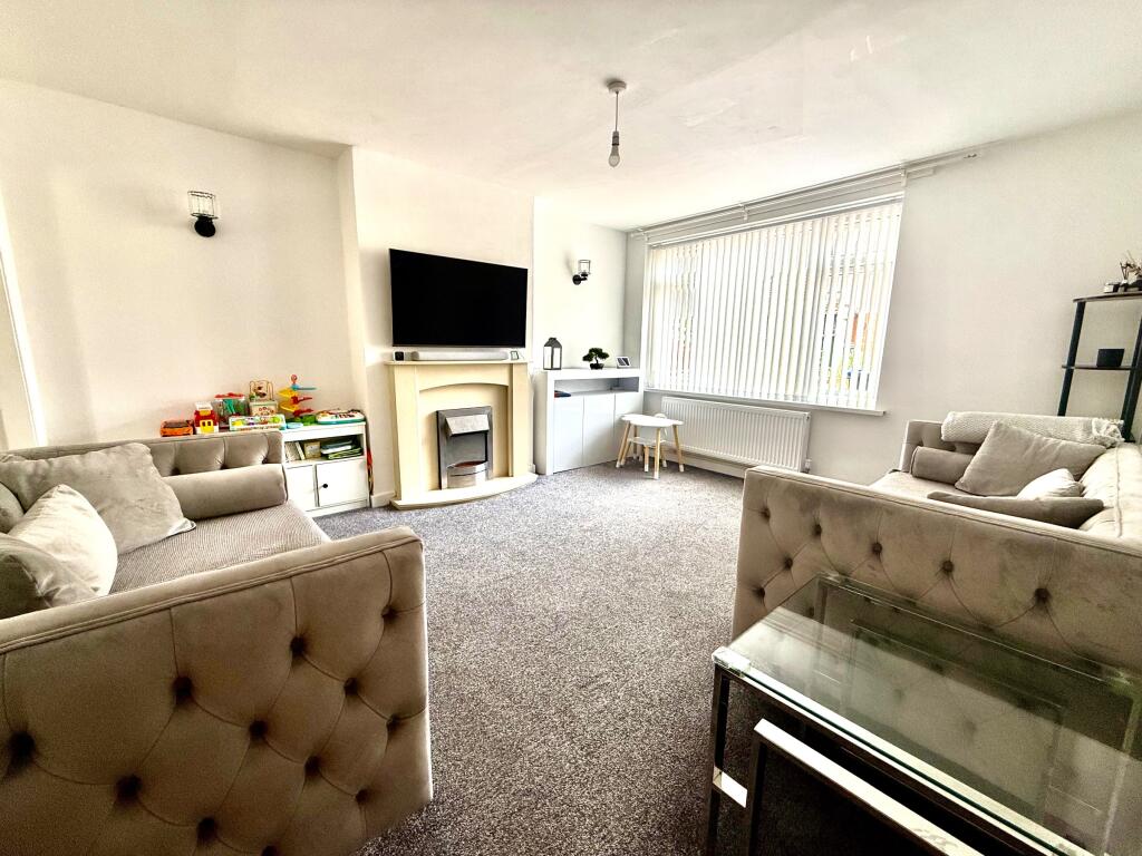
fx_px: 462
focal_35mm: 14
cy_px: 428
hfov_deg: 102.1
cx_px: 571
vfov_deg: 85.7
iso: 80
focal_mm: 2.22
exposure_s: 1/99
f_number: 2.2
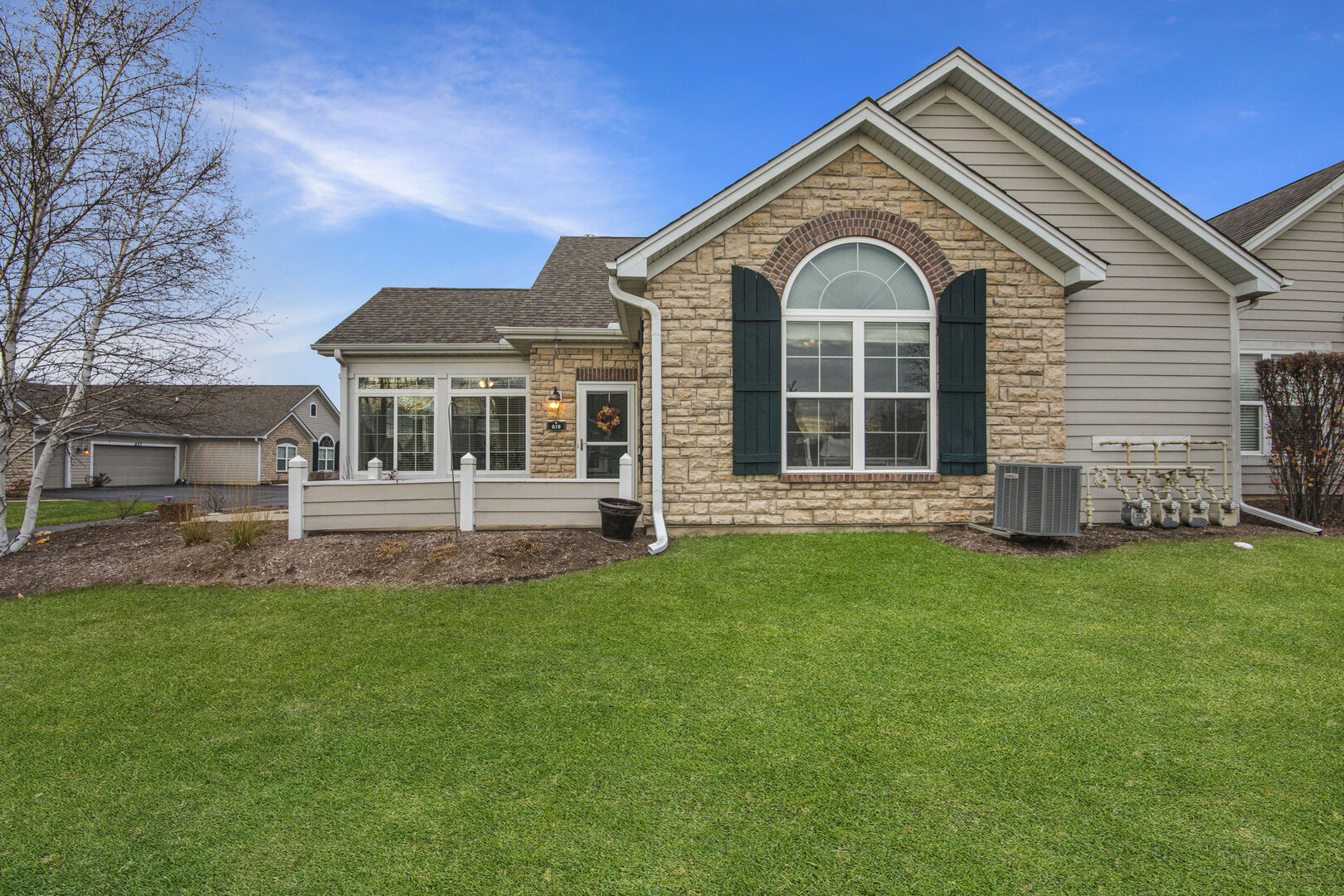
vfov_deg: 77.3
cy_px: 448
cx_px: 672
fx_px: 560
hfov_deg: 100.4
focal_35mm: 15
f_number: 11
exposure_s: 1/125
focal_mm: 10
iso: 800
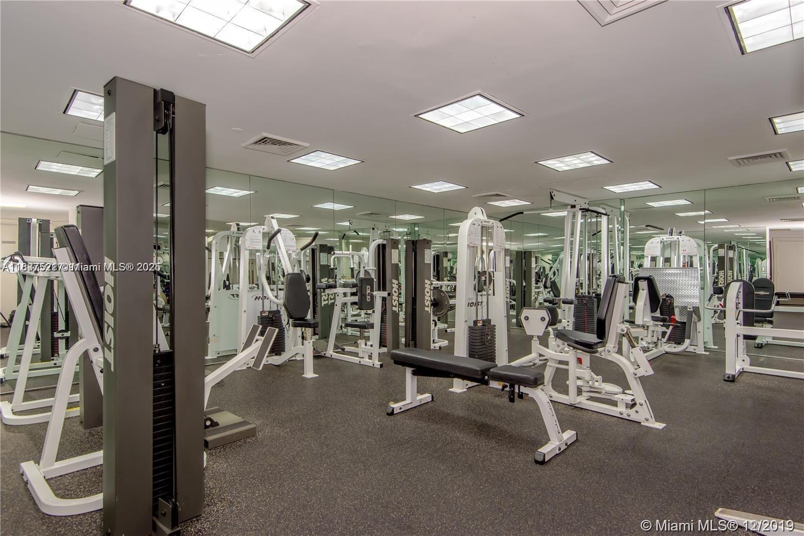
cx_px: 402
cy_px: 268
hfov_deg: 86.9
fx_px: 424
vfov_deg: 64.5
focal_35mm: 19
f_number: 8
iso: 800
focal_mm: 19
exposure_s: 1/10
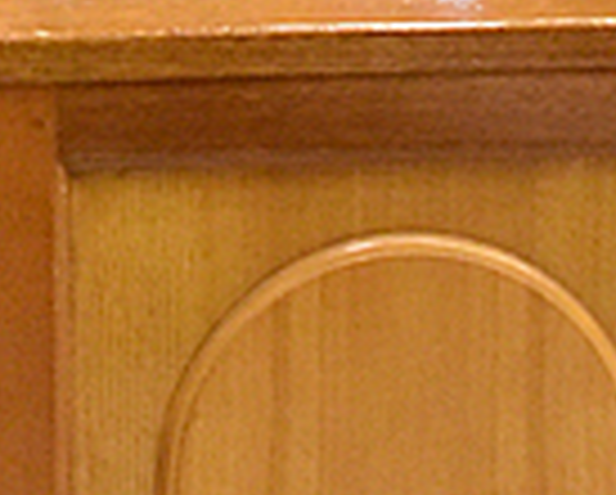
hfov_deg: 9.5
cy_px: -524
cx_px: -292
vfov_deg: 7.5
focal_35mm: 197
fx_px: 3597
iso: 10000
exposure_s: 1/125
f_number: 5.6
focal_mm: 36
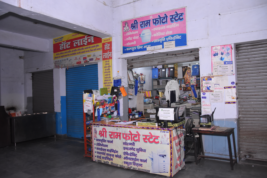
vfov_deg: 48.0
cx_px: 134
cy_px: 89
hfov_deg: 67.4
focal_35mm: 27
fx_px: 200
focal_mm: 18
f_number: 3.5
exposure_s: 1/125
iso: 1600
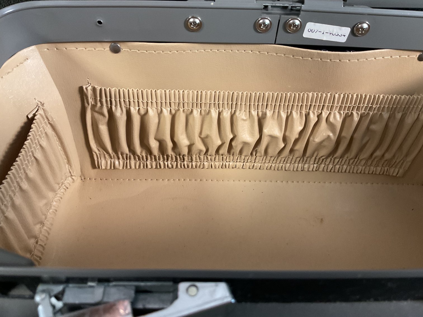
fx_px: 354
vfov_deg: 48.2
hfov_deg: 61.7
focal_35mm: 29
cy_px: 158
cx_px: 212
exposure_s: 1/40
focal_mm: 3
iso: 200
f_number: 1.8
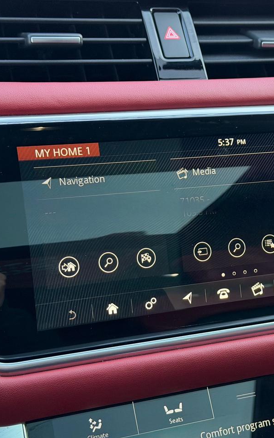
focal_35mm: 68
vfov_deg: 30.2
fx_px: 812
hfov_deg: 19.0
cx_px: 207
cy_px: 219
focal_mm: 6.76
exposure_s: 1/108
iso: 160
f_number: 1.78
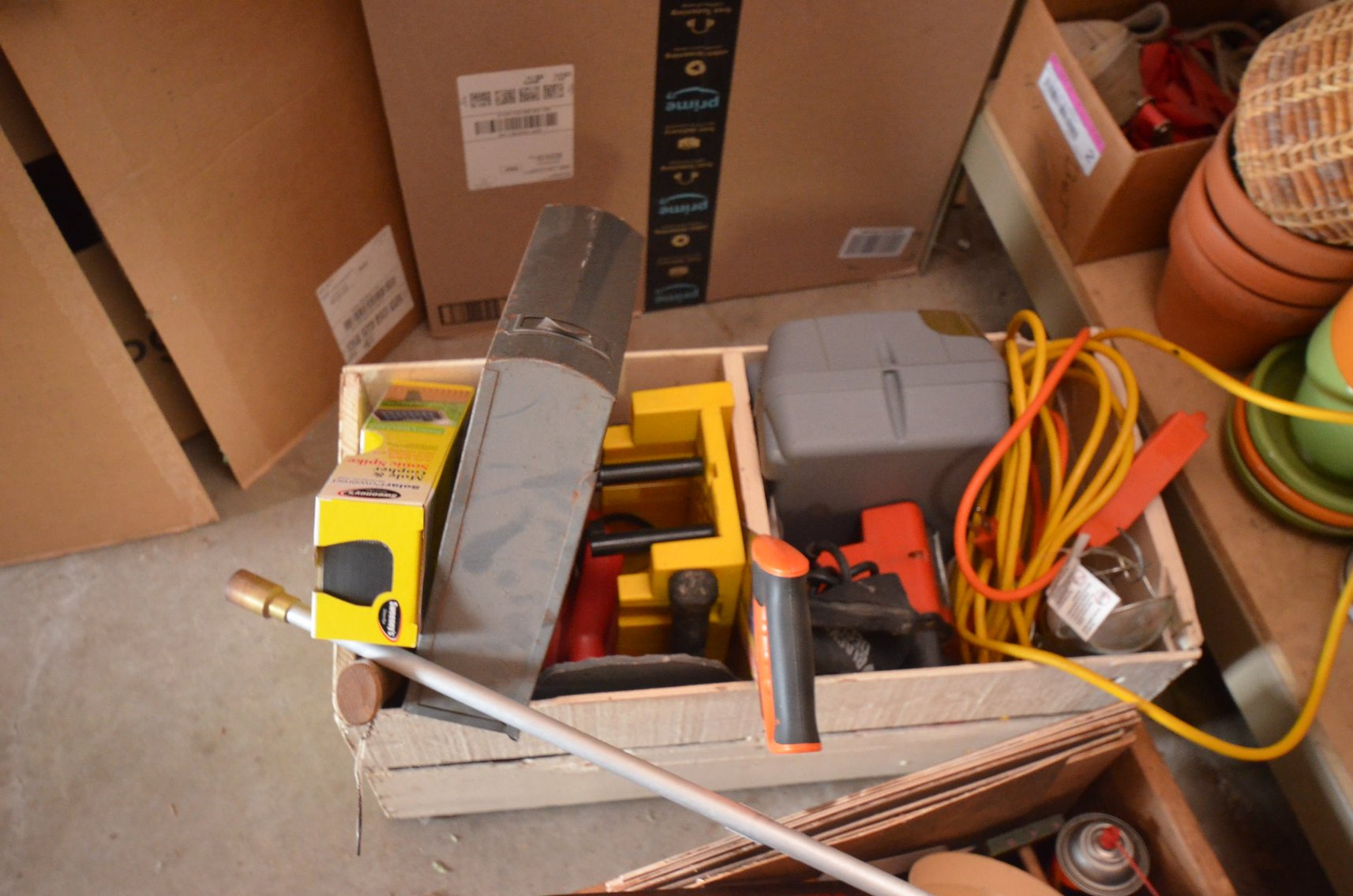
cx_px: 676
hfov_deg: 53.2
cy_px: 448
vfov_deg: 36.7
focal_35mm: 36
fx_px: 1350
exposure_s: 1/60
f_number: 4.5
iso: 3200
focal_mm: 24
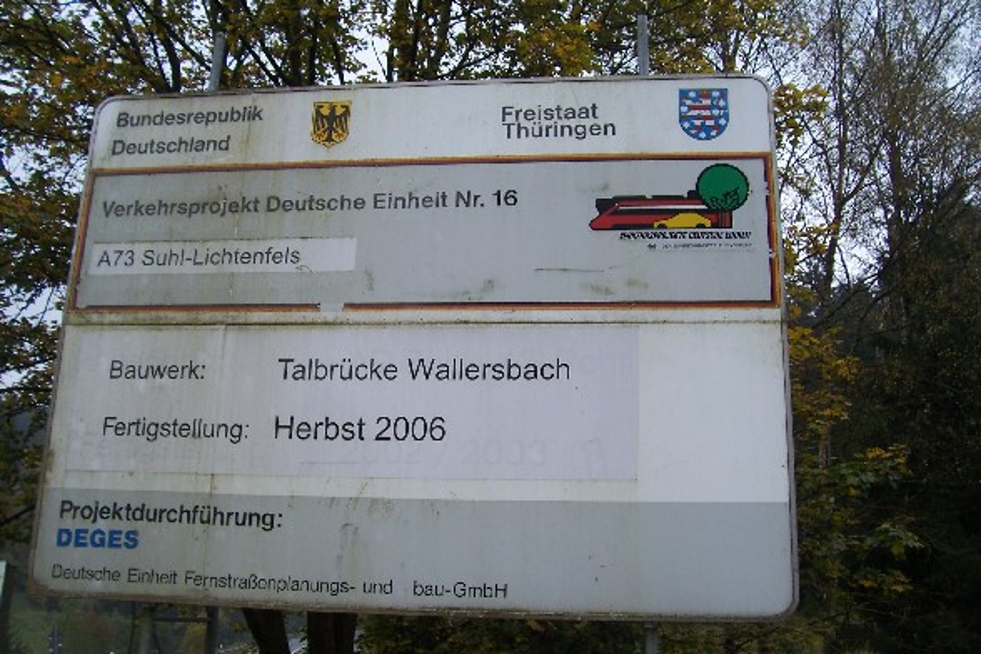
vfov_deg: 38.9
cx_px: 490
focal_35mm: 34
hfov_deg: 55.8
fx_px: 926
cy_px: 327
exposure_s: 1/350
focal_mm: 5.6
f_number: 2.7
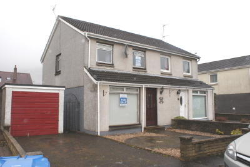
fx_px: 208
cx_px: 125
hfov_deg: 61.9
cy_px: 84
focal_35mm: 30
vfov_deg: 43.6
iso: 400
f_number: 13
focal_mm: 20
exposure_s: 1/125
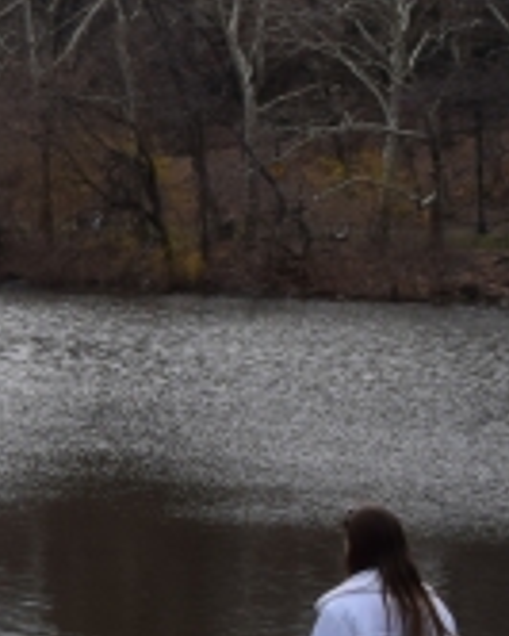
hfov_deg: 7.5
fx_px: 3274
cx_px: -1133
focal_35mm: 174
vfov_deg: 10.9
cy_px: -107
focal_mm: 20
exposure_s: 1/500
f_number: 11
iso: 200
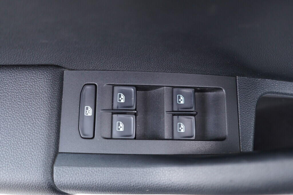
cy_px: 98
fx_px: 293
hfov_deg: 53.1
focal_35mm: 36
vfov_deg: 36.9
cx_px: 146
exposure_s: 1/40
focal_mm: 24
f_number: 2.8
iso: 500
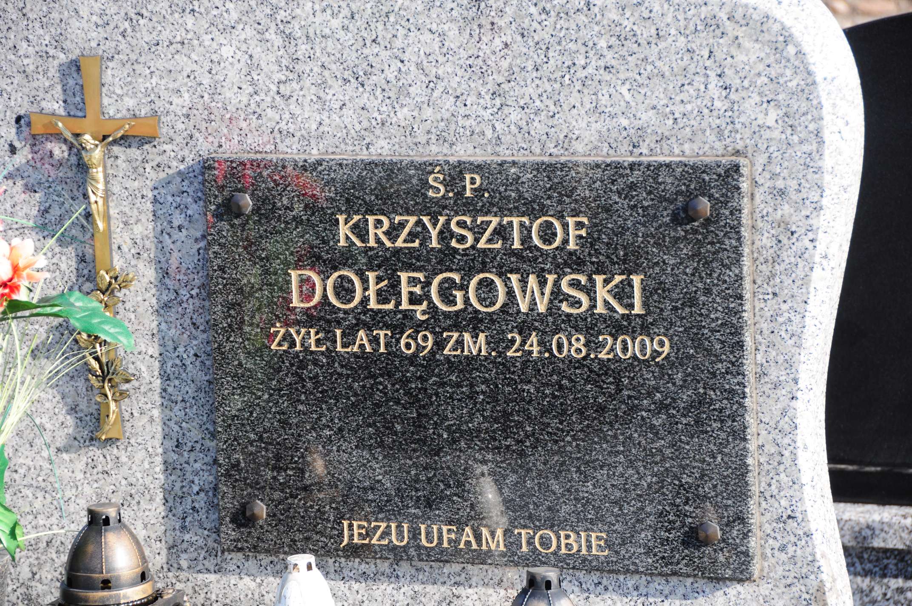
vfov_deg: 9.6
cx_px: 456
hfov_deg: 14.4
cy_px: 303
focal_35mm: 142
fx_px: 3606
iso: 320
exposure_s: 1/500
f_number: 7.1
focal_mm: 95
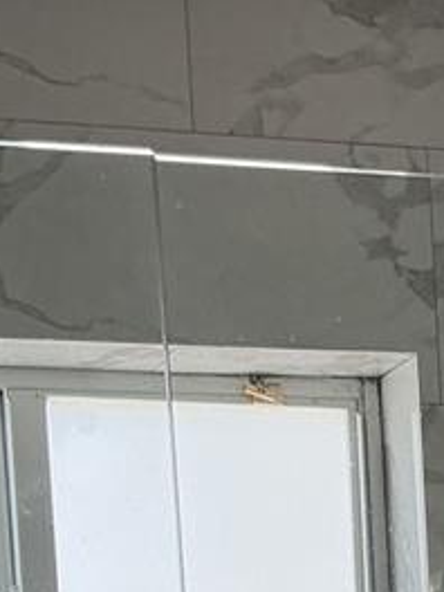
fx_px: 2257
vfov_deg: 13.5
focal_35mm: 132
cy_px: 1052
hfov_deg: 11.0
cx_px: 525
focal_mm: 3
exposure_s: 1/100
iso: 50
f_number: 1.8
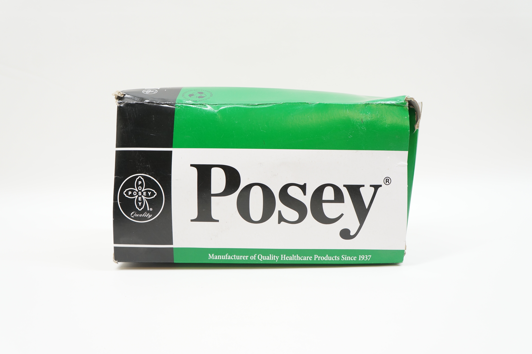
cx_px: 262
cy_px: 179
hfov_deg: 60.3
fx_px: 458
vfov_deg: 42.2
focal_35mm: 31
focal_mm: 20
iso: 400
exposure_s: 1/40
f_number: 5.6
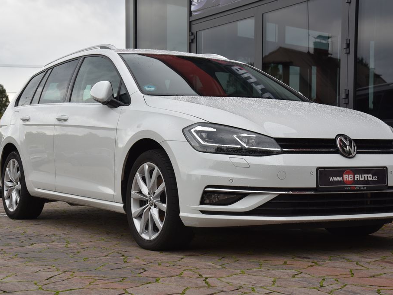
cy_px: 148
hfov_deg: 30.7
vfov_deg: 23.3
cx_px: 206
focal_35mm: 63
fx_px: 715
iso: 500
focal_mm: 58
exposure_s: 1/250
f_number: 8
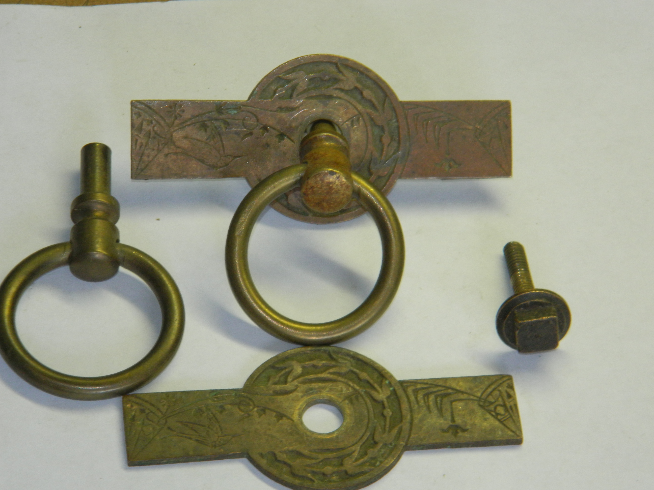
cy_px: 245
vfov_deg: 6.7
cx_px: 327
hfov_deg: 9.0
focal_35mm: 221
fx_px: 4175
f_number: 5.4
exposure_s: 1/40
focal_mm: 39.7
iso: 200
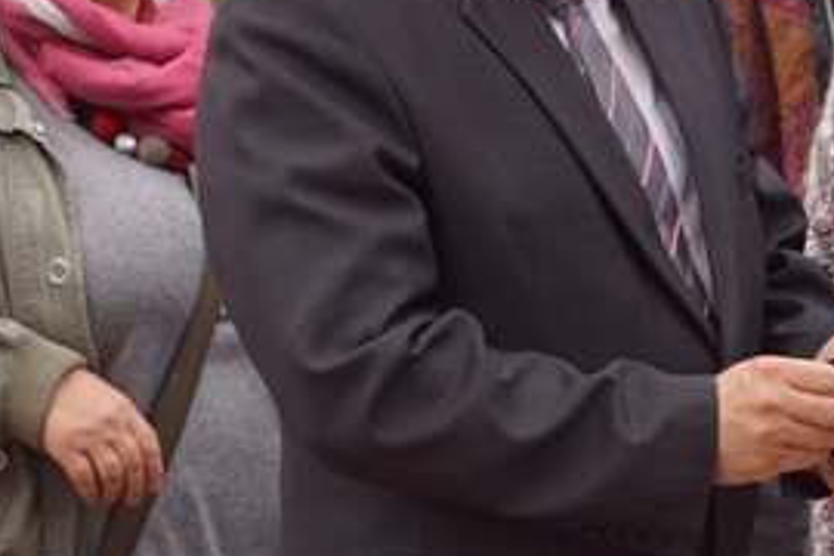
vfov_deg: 4.9
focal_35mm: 278
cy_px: 391
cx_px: 593
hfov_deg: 7.4
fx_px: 6440
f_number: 5
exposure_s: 1/160
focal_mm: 50
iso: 100
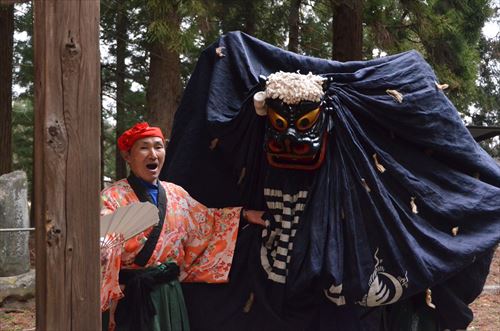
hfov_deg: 36.9
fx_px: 748
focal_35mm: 54
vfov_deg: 24.9
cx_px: 250
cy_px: 166
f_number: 5
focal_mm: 36
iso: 3200
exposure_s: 1/320
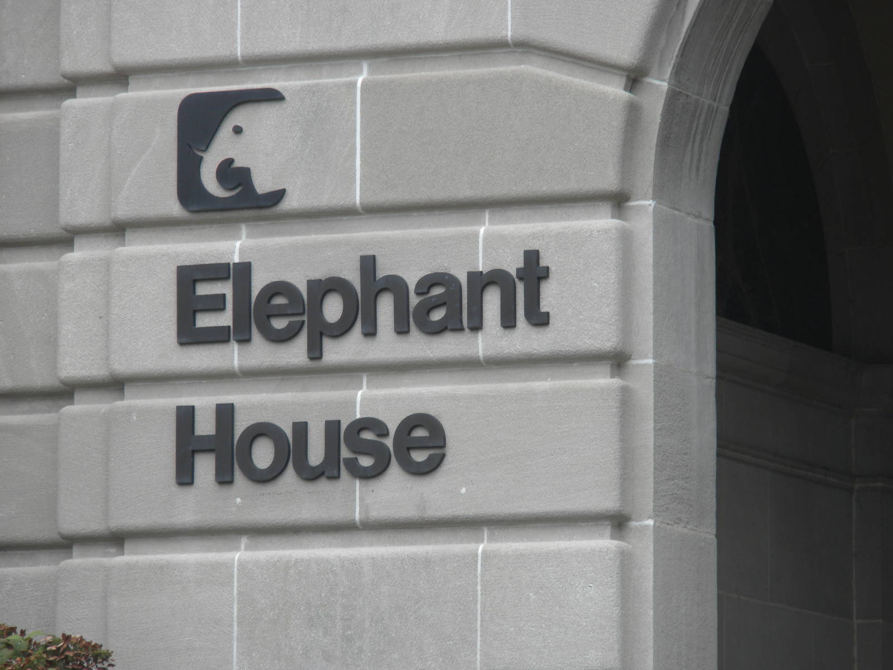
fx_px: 6707
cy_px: 335
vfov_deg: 5.7
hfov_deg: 7.6
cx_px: 446
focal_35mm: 260
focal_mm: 46.2
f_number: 5.3
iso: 64
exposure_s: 1/98.4
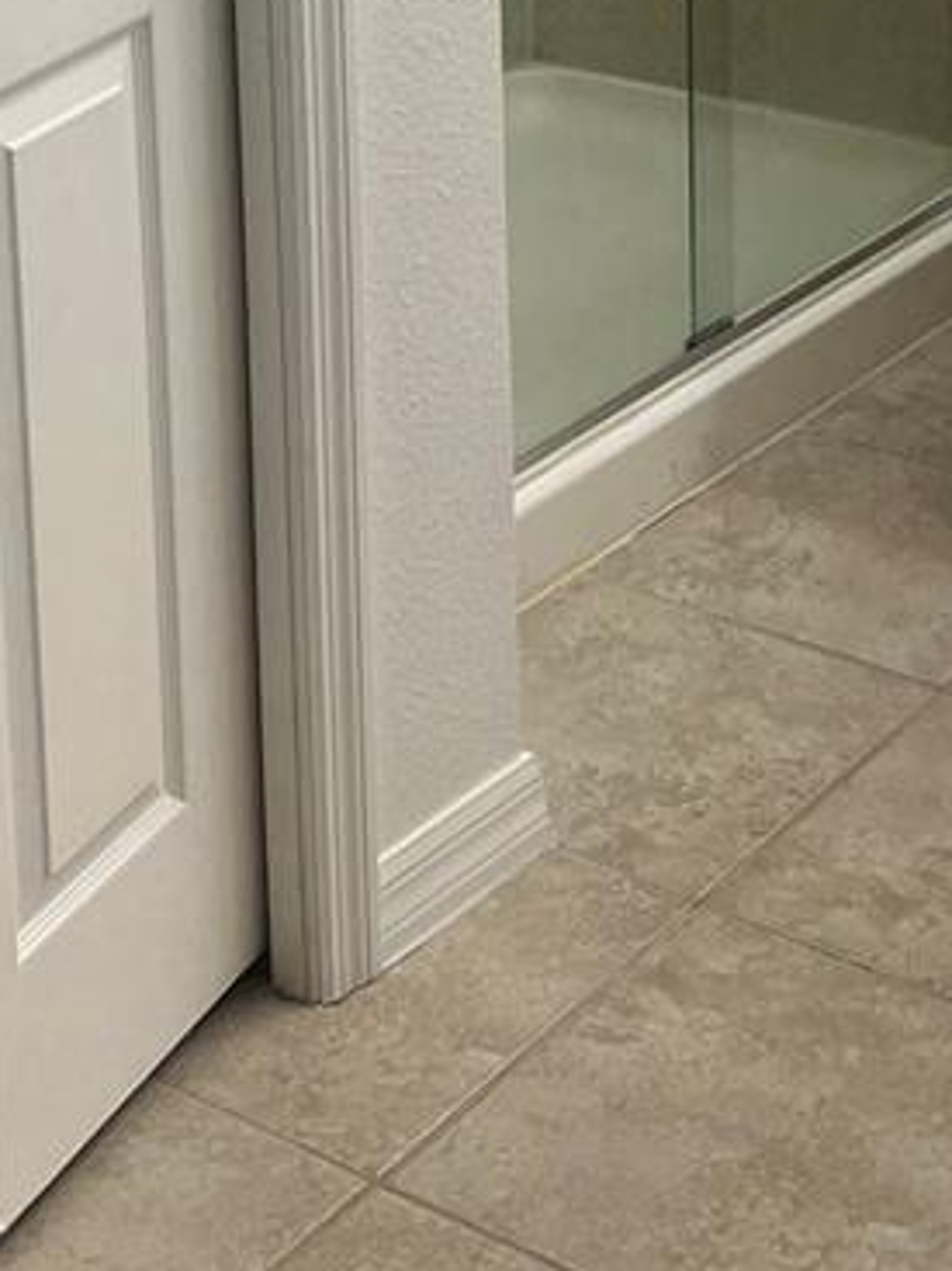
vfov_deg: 21.5
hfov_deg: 17.3
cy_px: -218
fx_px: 3119
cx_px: 661
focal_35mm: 85
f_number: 1.5
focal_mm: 5.7
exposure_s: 1/120
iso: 64
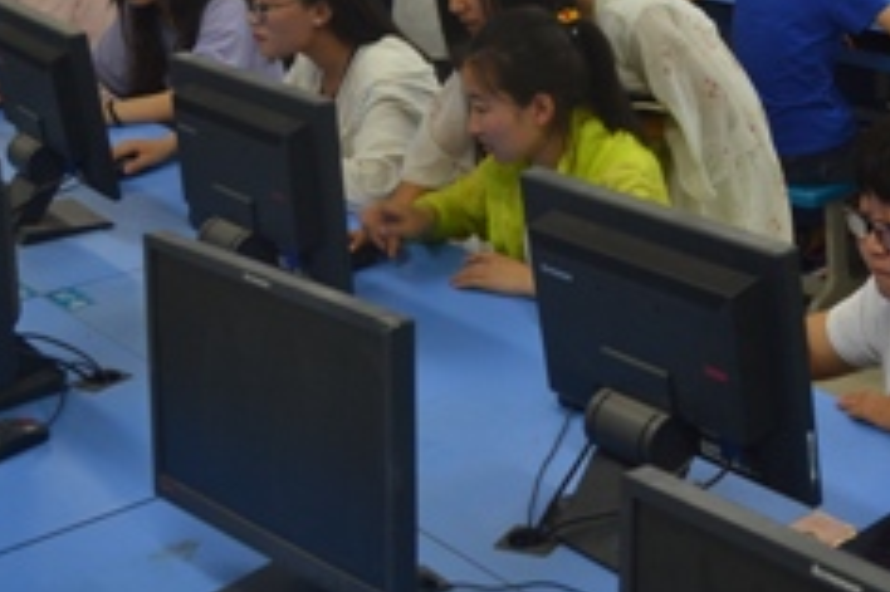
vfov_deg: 19.2
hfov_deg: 28.2
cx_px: 728
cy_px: 111
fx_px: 1729
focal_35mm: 70
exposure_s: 1/50
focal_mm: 22
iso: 400
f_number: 4
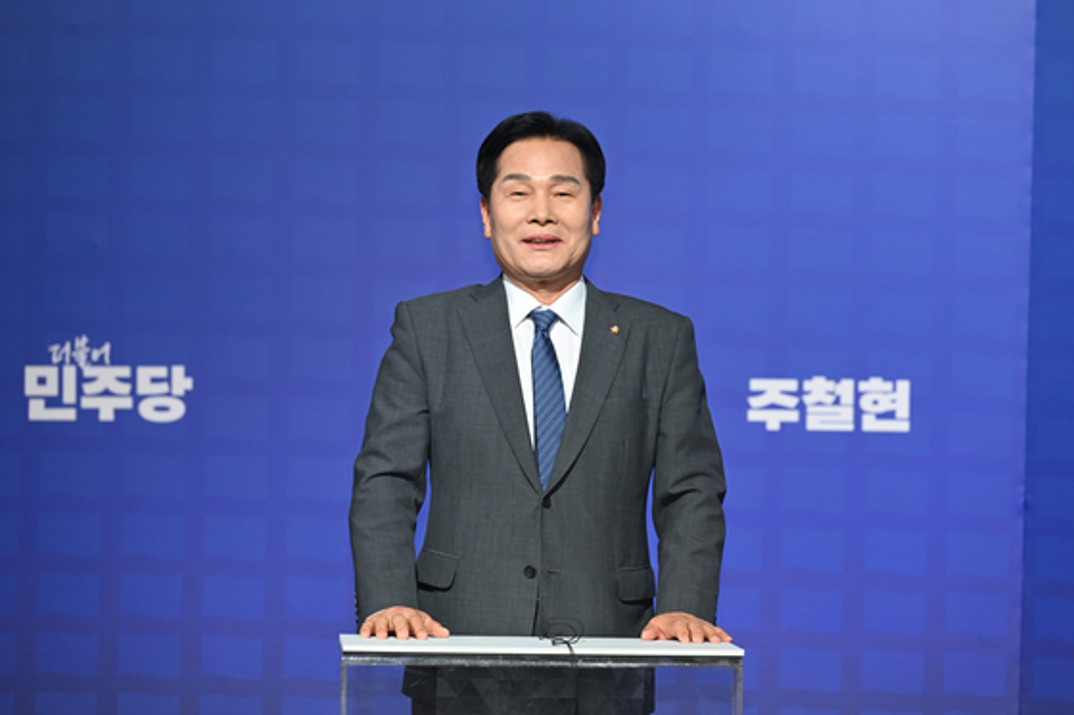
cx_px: 537
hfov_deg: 11.7
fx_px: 5219
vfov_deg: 7.8
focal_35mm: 175
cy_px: 358
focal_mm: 175
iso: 800
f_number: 5
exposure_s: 1/200
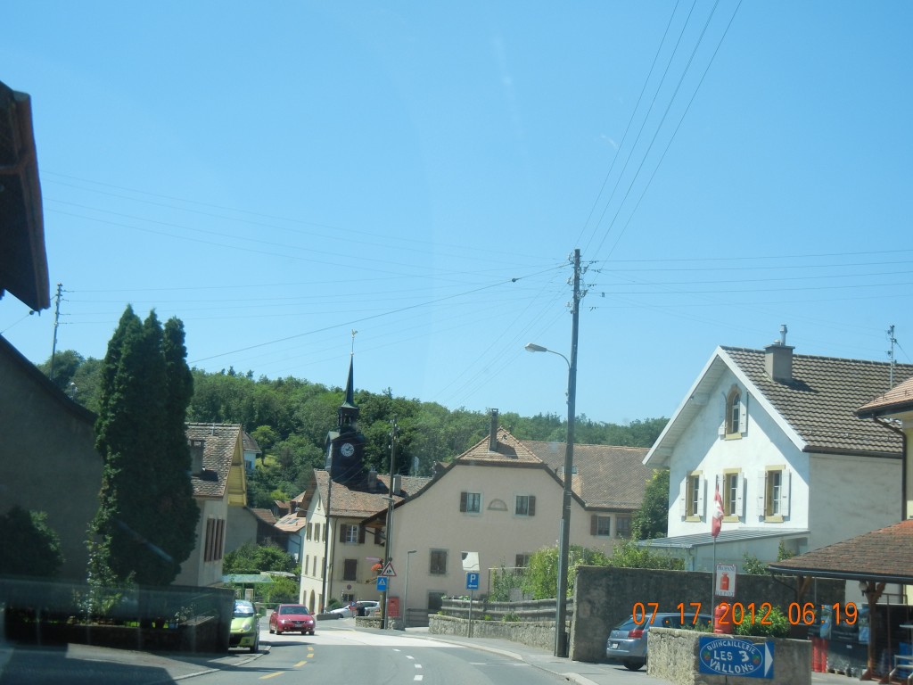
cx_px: 456
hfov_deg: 36.8
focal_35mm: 52
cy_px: 342
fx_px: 1372
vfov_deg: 28.0
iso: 160
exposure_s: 1/183
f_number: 7.8
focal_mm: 9.3
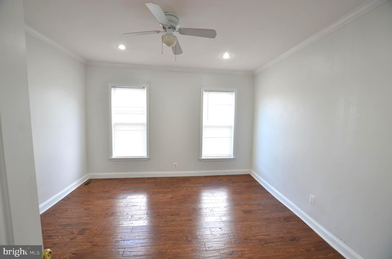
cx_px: 196
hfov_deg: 100.5
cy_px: 130
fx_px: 163
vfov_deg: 77.1
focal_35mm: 15
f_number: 4
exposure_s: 1/60
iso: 400
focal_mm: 10
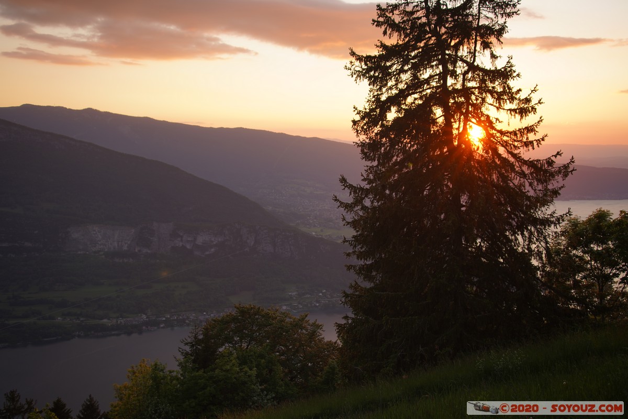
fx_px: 698
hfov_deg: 48.5
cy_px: 210
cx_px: 314
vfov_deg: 33.4
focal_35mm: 40
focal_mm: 40
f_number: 4.5
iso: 100
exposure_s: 1/80
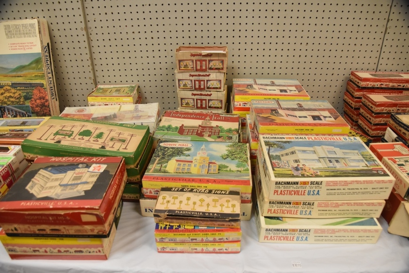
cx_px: 204
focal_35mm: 24
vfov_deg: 53.1
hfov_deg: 73.7
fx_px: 273
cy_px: 136
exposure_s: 1/60
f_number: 4
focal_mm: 16
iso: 1800
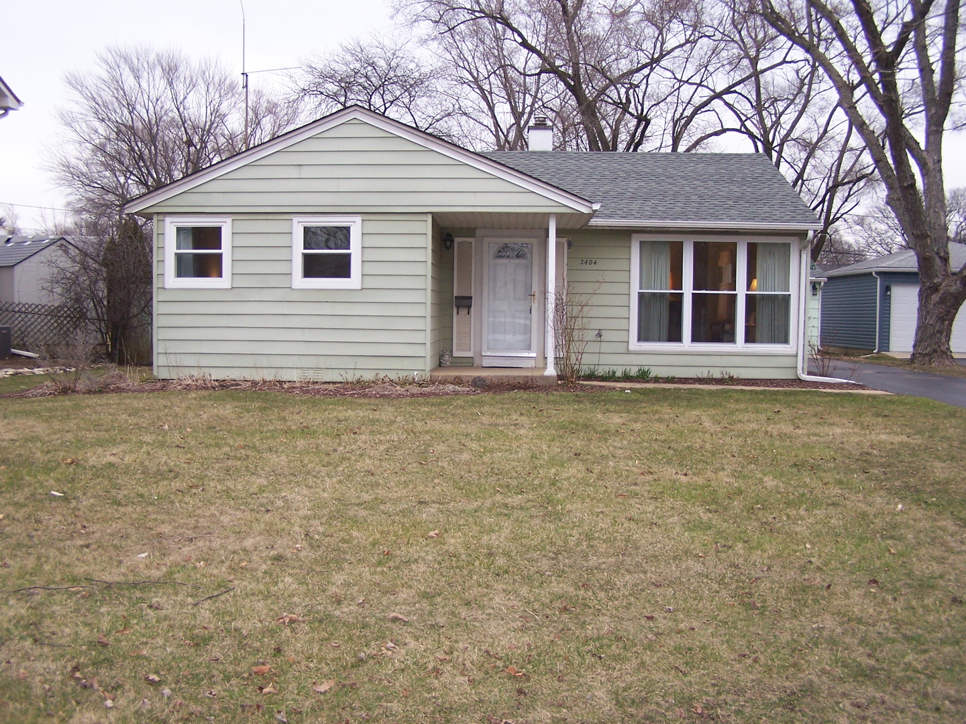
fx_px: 1060
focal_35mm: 38
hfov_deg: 49.0
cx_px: 483
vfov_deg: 37.7
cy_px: 362
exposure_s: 1/100
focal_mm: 6.3
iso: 140
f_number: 2.8
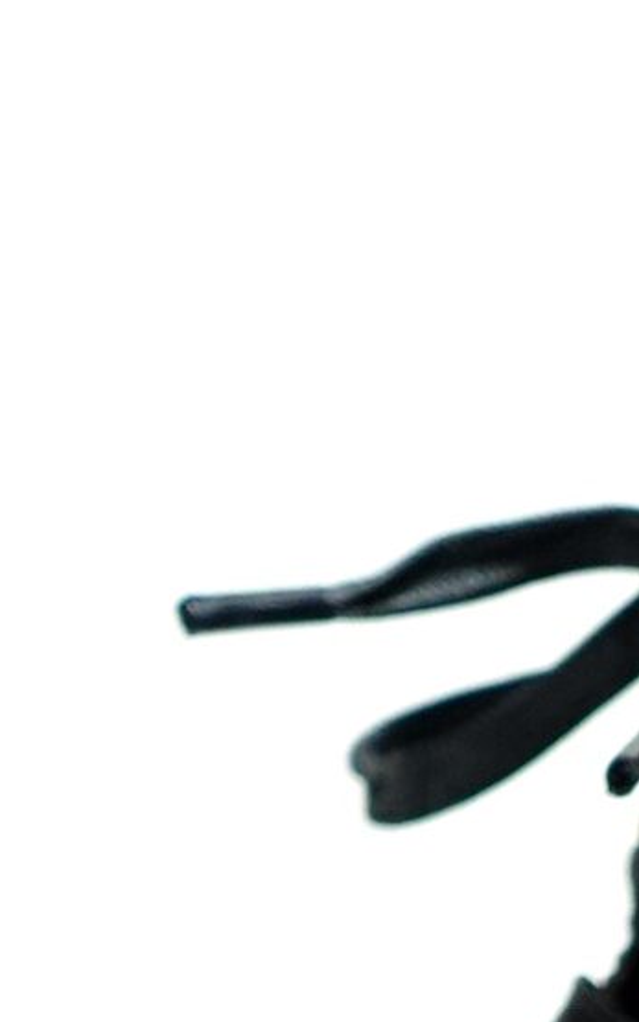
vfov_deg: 9.1
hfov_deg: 5.9
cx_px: 946
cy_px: 1707
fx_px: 6156
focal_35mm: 221
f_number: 2.8
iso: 640
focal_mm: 17.27
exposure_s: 1/50
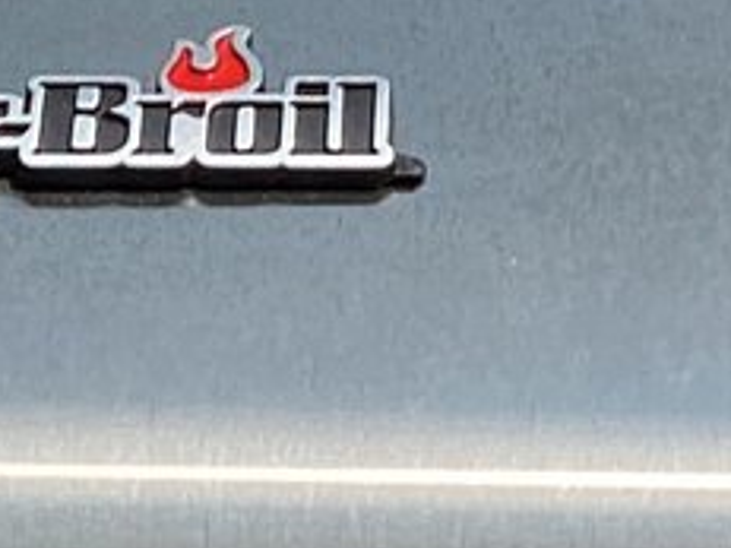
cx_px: 201
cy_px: 420
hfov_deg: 9.7
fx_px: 4285
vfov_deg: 7.3
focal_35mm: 203
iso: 25
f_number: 2.4
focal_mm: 3.3
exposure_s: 1/1698
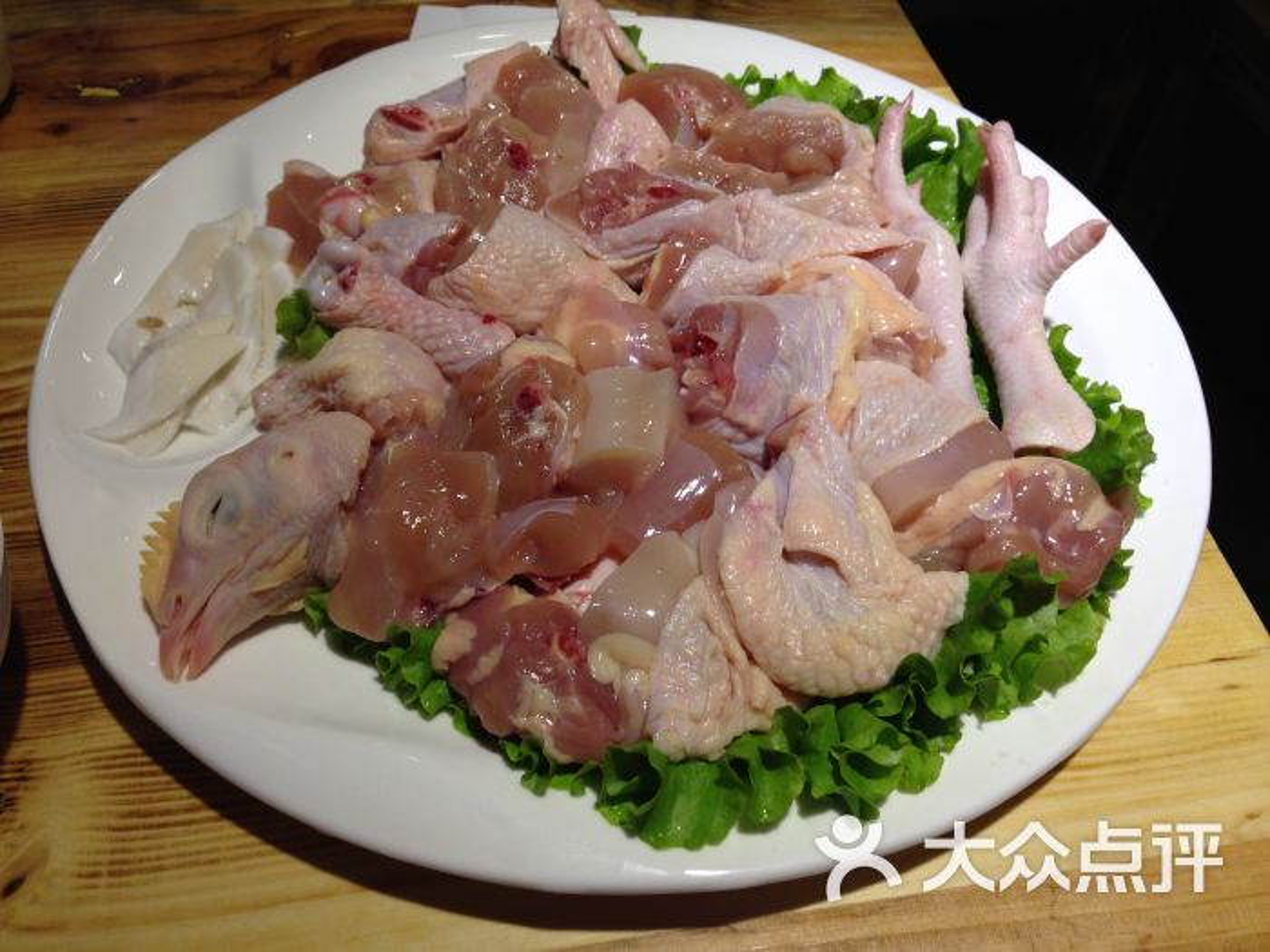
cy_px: 476
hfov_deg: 55.4
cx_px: 635
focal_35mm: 33
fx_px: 1211
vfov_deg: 42.9
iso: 64
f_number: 2.4
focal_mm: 4.12
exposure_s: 1/60
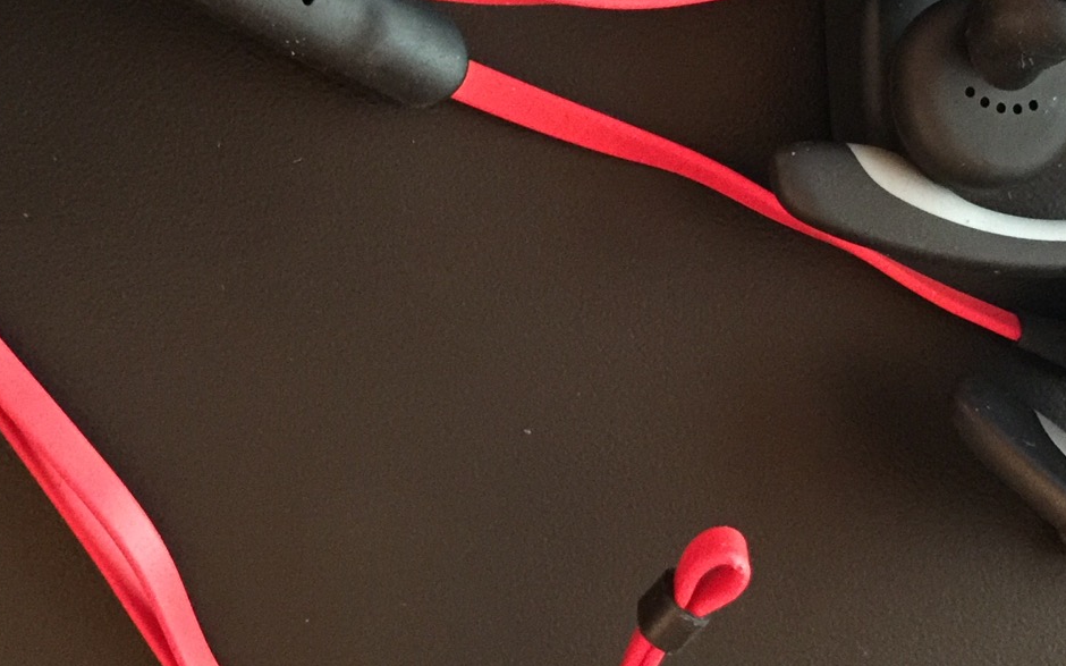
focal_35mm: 67
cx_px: 600
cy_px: 235
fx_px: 1946
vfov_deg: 19.4
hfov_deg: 30.6
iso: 250
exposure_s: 1/4
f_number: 2.2
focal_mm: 4.15
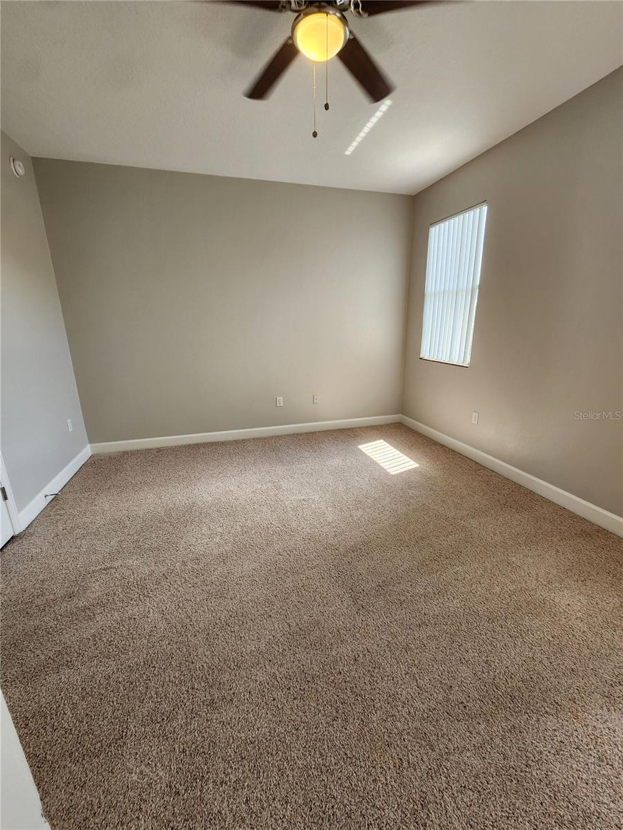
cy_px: 415
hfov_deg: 89.9
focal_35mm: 13
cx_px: 312
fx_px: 312
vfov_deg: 106.2
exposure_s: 1/60
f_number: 2.2
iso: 80
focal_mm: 2.2
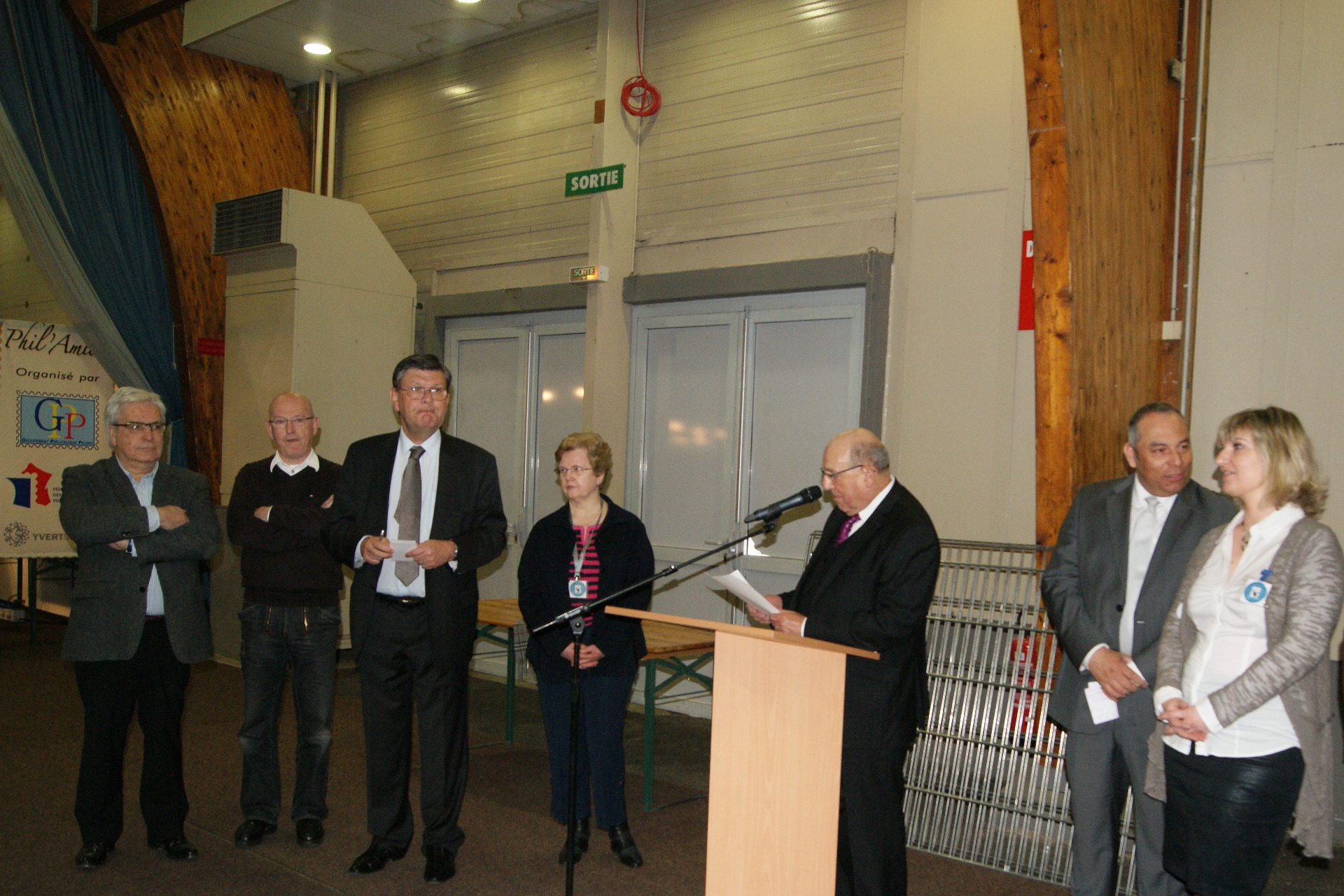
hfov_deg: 57.2
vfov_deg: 40.0
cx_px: 672
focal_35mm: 33
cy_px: 448
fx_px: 1232
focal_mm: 22
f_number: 5.6
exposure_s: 1/60
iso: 400
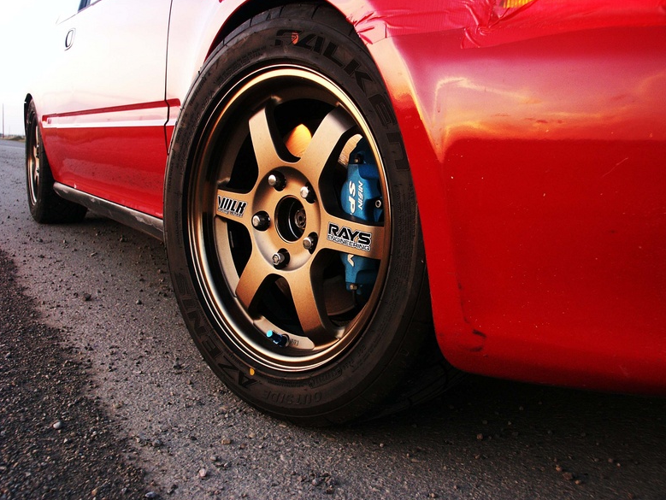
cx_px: 338
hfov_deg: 47.8
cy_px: 250
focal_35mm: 39
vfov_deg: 36.8
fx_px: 751
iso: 125
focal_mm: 9.91
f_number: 2.8
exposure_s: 1/45
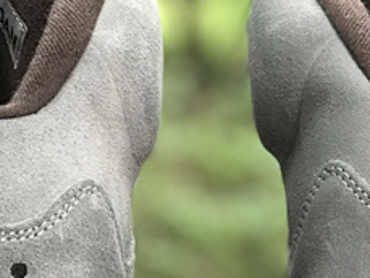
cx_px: 207
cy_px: 214
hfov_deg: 10.7
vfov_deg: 8.1
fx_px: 1968
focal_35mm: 184
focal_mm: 6.6
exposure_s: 1/50
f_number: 2.8
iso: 160
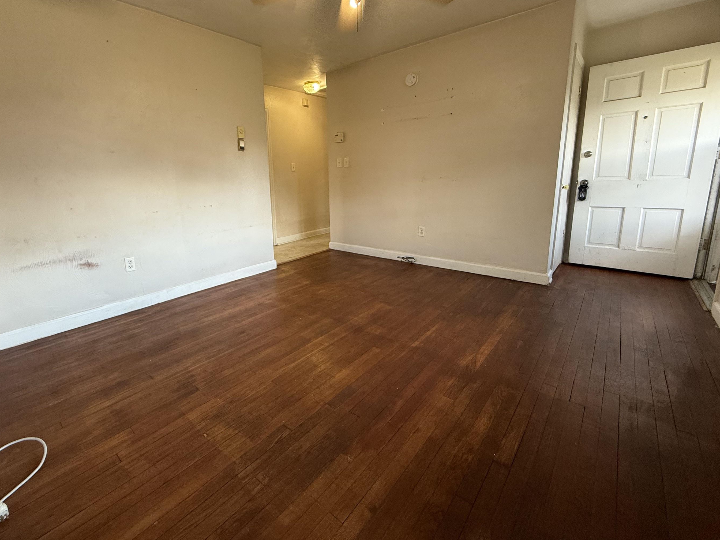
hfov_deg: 94.0
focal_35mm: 16
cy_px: 238
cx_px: 314
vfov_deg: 77.8
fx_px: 333
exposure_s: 1/60
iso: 200
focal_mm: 2.22
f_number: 2.2
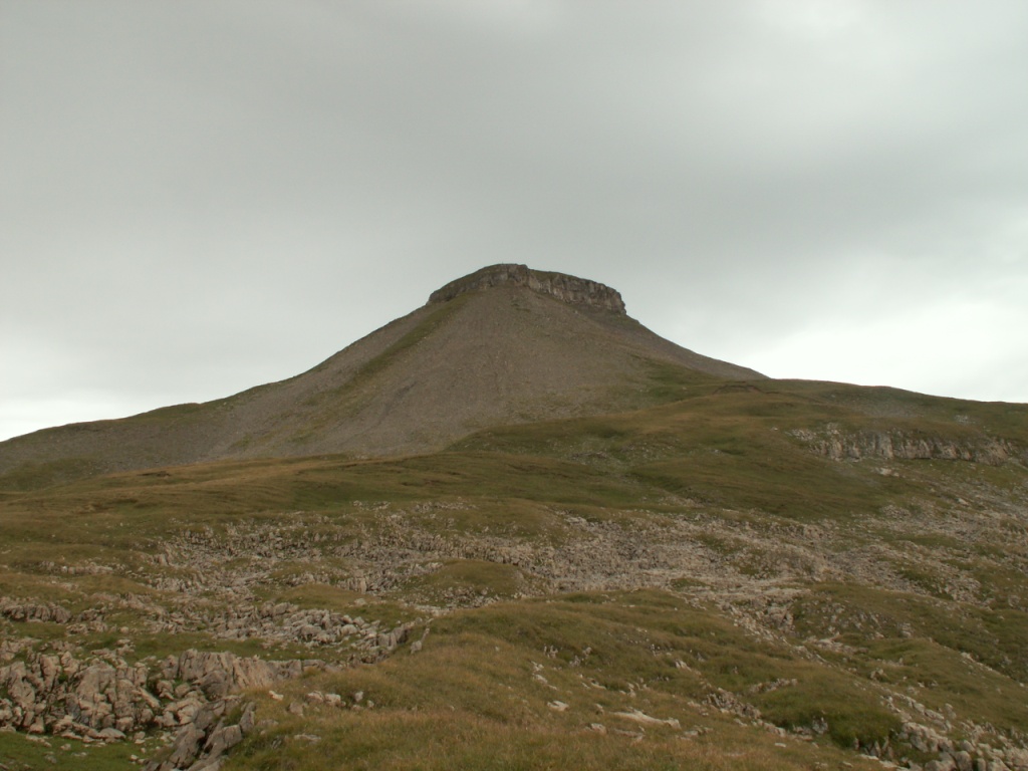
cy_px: 386
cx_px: 514
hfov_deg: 52.6
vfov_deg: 40.7
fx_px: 1039
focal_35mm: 35
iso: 50
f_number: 5
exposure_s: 1/100
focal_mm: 5.86
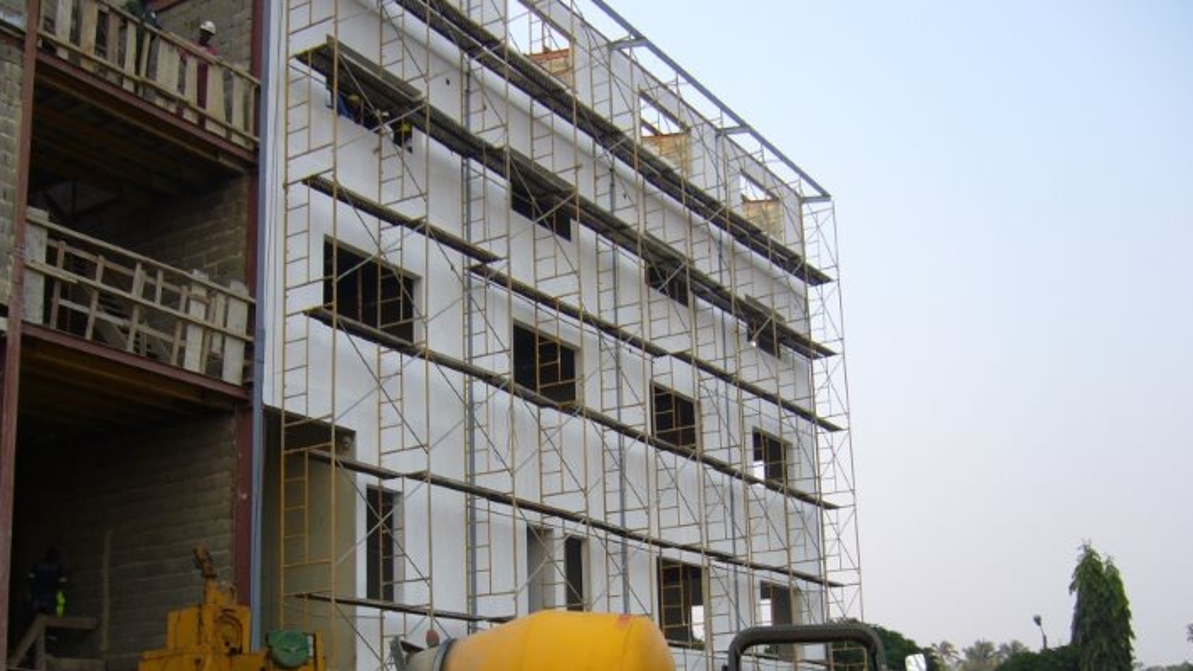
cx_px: 540
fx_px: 1360
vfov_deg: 27.5
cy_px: 478
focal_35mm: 43
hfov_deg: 47.3
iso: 80
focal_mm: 5.8
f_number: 2.8
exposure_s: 1/160
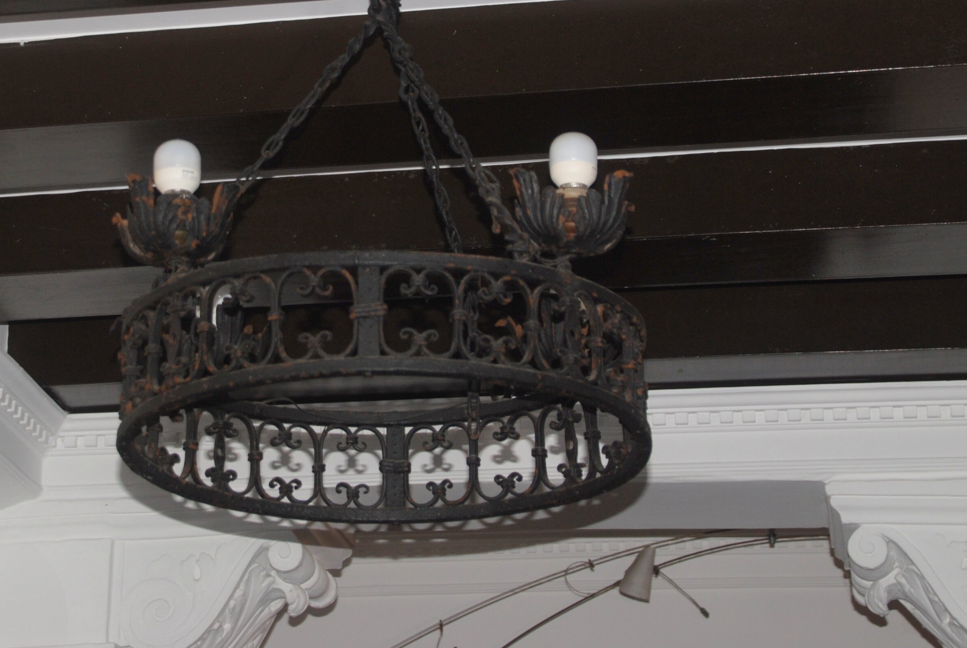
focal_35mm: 103
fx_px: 2770
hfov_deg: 19.7
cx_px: 332
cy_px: 131
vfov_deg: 13.3
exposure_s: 1/60
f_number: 4.8
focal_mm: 42
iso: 200
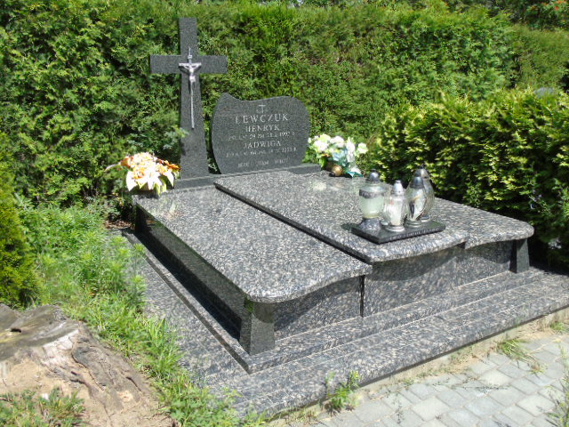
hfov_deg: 61.7
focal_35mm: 29
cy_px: 214
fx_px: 477
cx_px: 284
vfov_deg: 48.2
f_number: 3.6
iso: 80
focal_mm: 5.2
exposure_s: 1/400
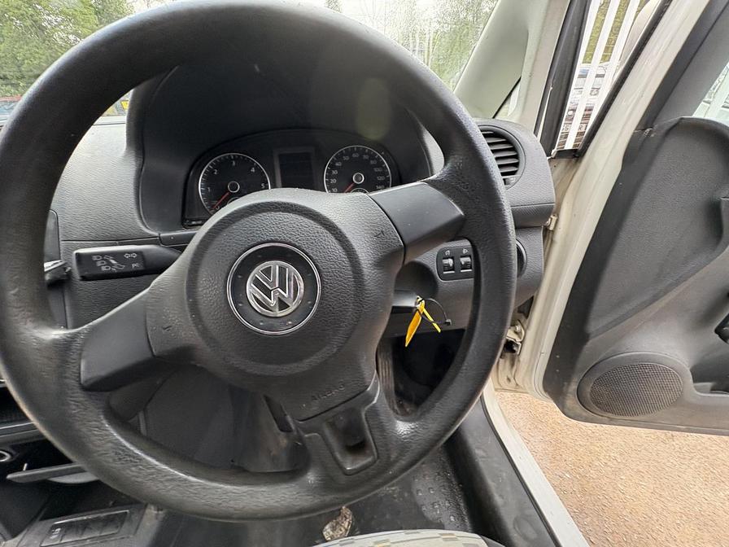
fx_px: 295
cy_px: 274
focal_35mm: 14
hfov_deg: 102.1
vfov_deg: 85.7
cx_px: 364
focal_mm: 2.22
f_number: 2.2
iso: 125
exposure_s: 1/103
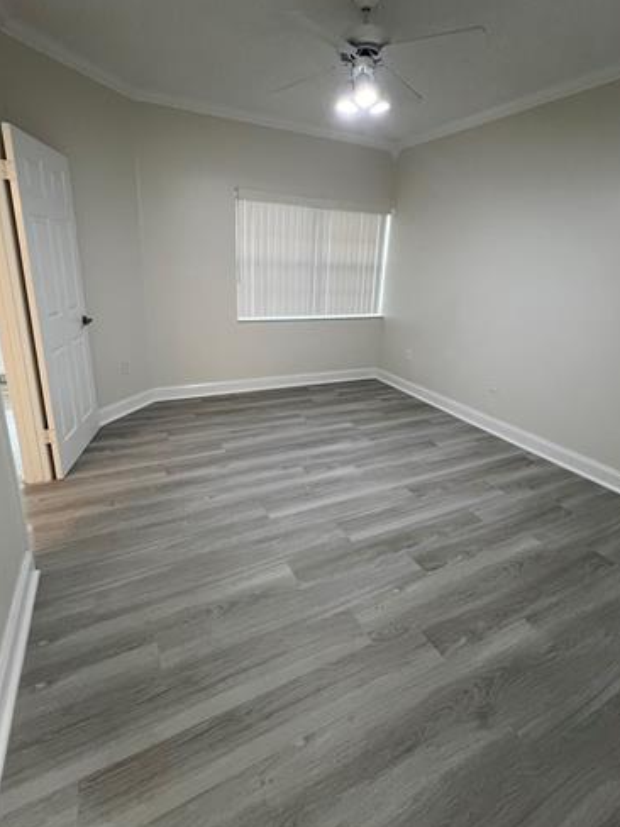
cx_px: 322
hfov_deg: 78.1
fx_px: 382
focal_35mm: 16
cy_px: 381
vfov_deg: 94.3
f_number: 1.8
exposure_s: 1/60
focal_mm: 1.57
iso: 160
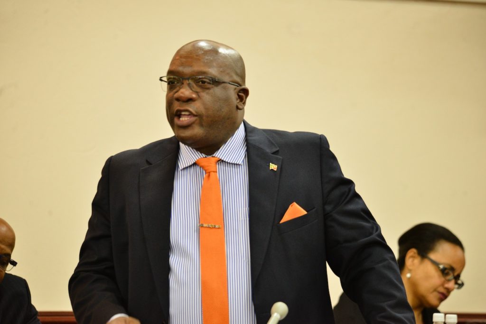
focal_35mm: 240
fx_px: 3240
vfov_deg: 5.7
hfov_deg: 8.6
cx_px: 243
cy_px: 162
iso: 3200
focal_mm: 240
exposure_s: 1/100
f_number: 5.3
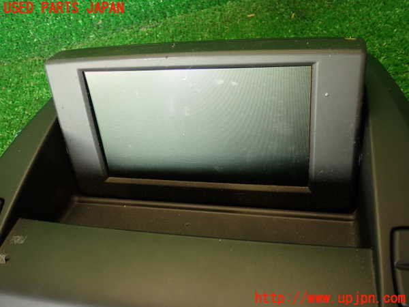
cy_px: 154
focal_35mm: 32
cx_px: 204
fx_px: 378
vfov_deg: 44.2
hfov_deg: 56.8
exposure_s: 1/30
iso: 200
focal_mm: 5.79
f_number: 2.4
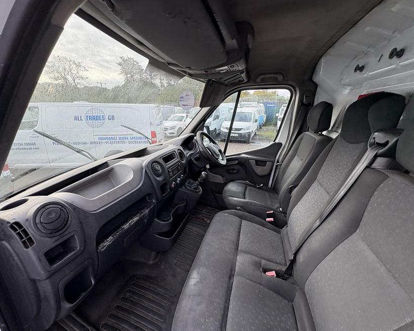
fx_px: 184
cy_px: 166
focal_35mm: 15
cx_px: 193
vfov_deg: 84.0
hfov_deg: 96.7
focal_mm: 2.22
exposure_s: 1/145
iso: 64
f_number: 2.2
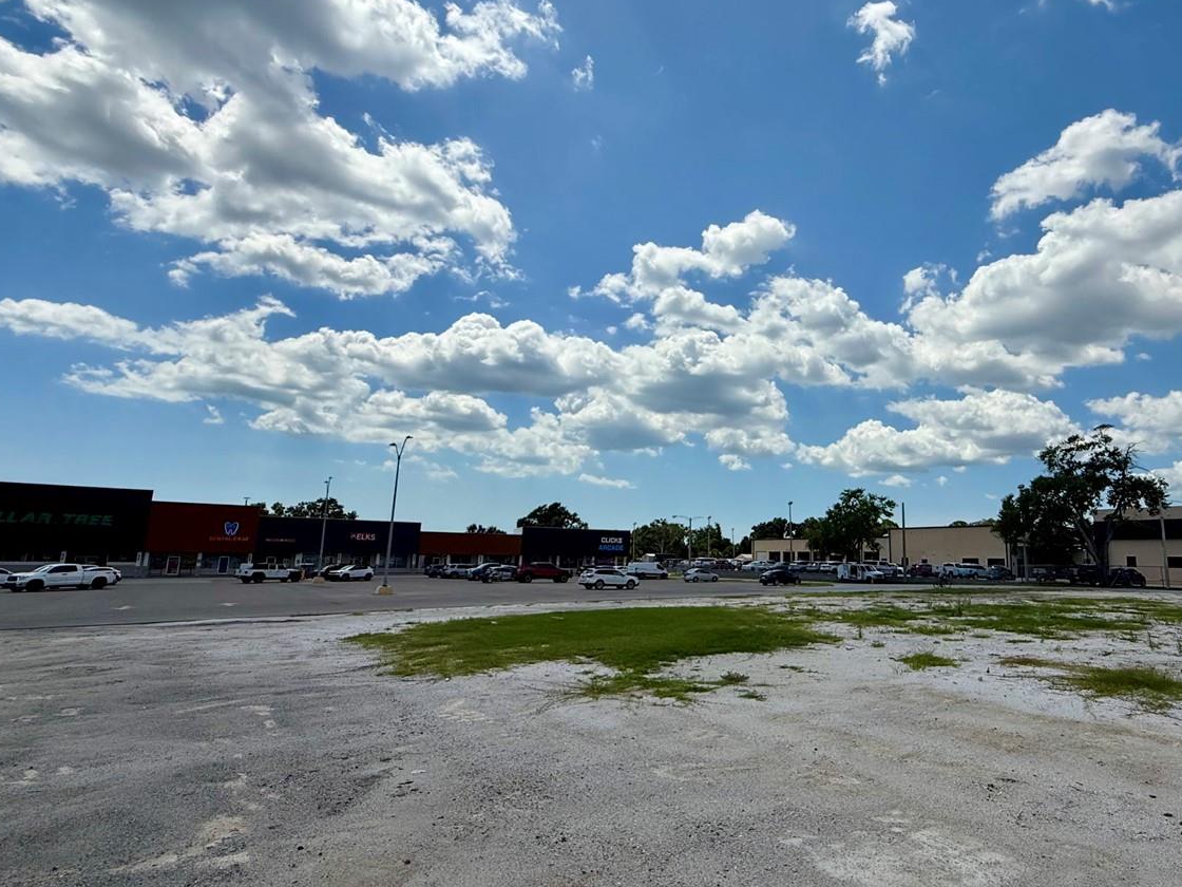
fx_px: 683
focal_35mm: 20
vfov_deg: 66.0
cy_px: 439
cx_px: 751
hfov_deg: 80.0
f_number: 2.2
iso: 50
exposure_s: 1/6173
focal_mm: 2.22
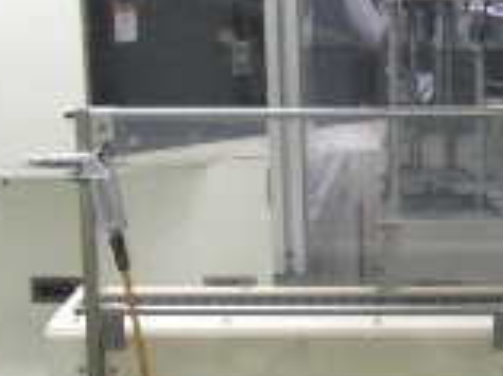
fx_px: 2118
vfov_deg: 10.1
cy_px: 92
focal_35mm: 146
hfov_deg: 13.1
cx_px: 665
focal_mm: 7.3
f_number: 3
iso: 400
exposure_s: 1/50
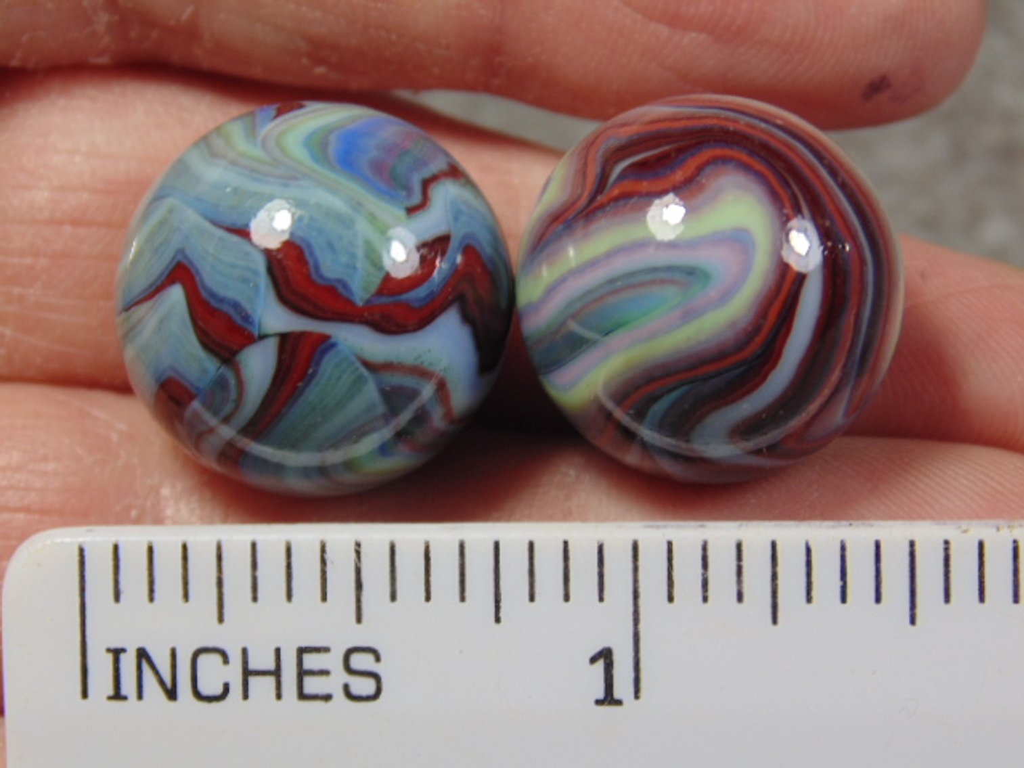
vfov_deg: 12.5
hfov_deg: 16.5
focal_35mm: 119
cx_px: 512
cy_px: 384
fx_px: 3521
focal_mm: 21.3
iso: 80
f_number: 4.8
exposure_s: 1/50
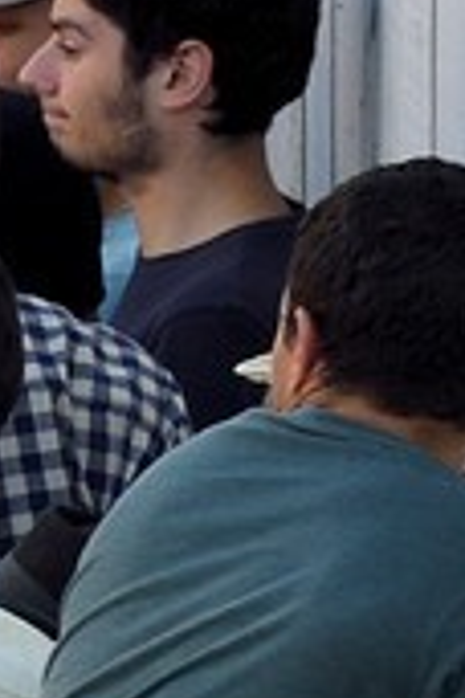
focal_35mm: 1871
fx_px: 36248
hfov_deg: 0.7
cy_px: 1233
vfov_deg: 1.1
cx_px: -2790
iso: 400
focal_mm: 200
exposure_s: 1/800
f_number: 4.5
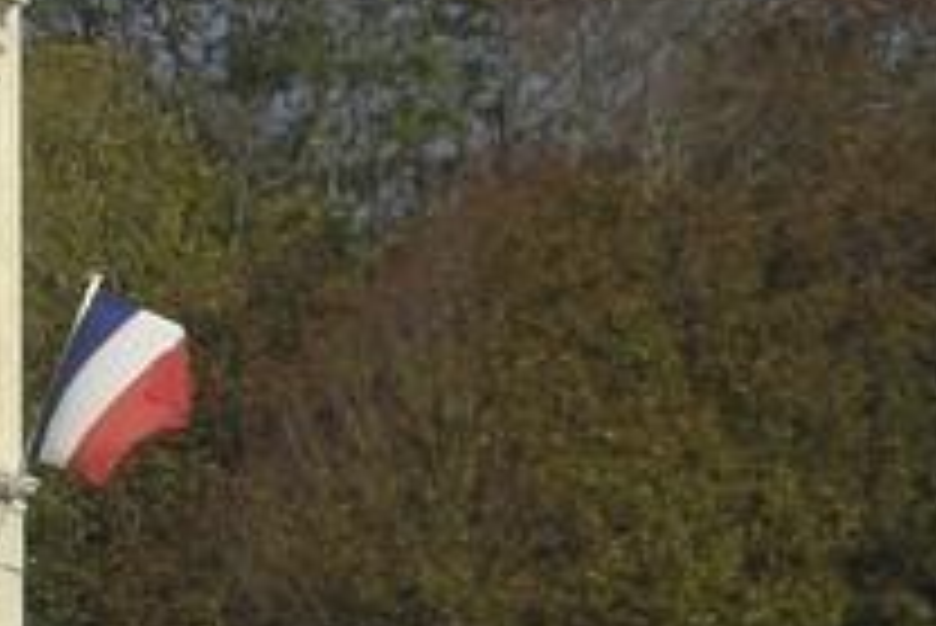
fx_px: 22449
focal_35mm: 863
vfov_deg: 1.6
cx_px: -2556
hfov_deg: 2.3
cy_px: 158
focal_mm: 75
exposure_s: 1/160
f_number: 14
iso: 100
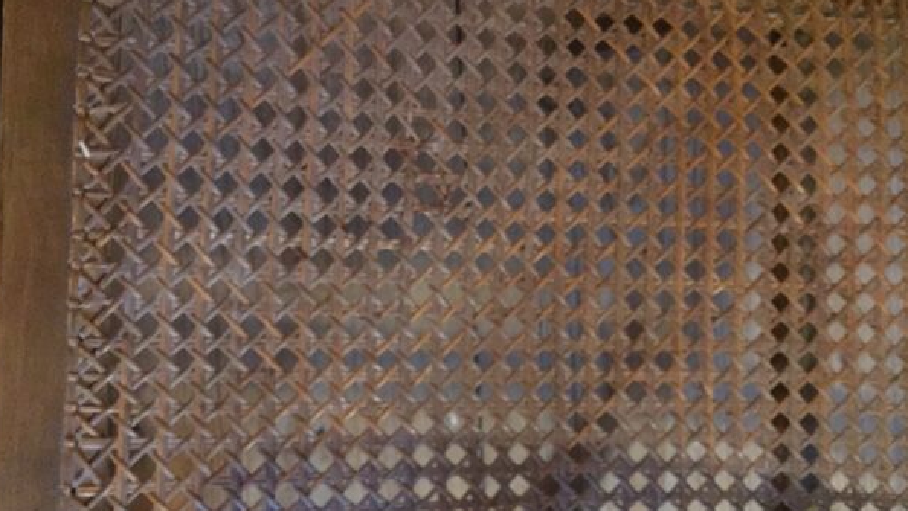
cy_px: 285
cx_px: 468
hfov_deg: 58.0
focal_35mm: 34
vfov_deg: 34.6
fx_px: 819
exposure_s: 1/17
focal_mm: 4.15
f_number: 2.2
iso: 1250
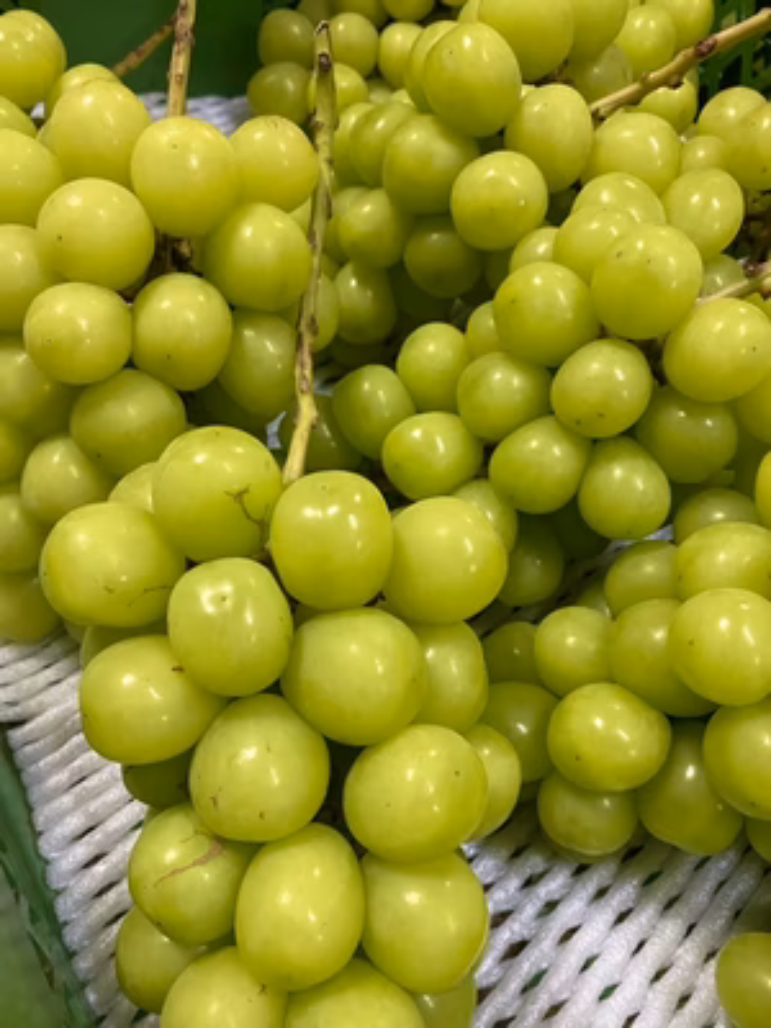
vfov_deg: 67.3
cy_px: 514
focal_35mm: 26
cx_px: 386
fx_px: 772
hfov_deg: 53.1
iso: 320
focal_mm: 4.25
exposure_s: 1/60
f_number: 1.8
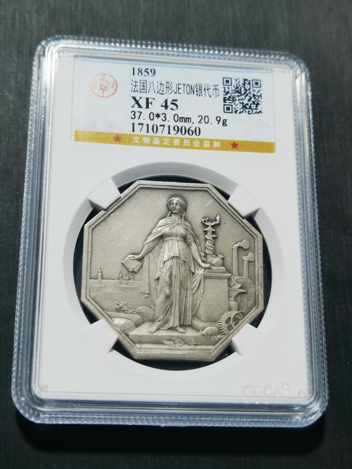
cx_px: 176
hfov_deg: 26.6
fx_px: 746
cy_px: 234
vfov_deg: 34.9
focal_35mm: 55
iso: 100
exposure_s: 1/100
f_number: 1.9
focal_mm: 6.67
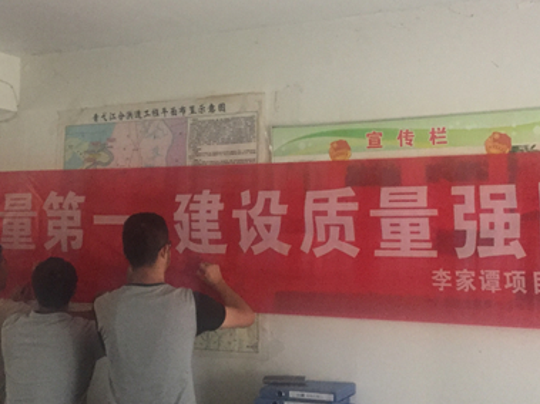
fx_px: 811
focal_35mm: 52
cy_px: 121
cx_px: 232
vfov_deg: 27.8
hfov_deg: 36.8
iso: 250
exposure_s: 1/25
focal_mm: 4.15
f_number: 2.2
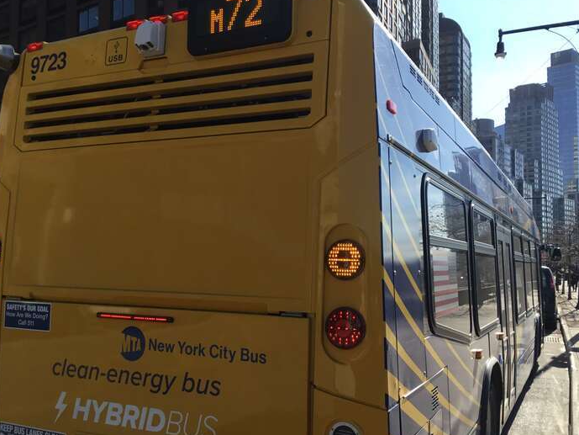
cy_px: 226
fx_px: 602
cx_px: 271
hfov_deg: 51.3
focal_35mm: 36
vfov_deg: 39.7
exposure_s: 1/916
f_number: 2.4
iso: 25
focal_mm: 3.3
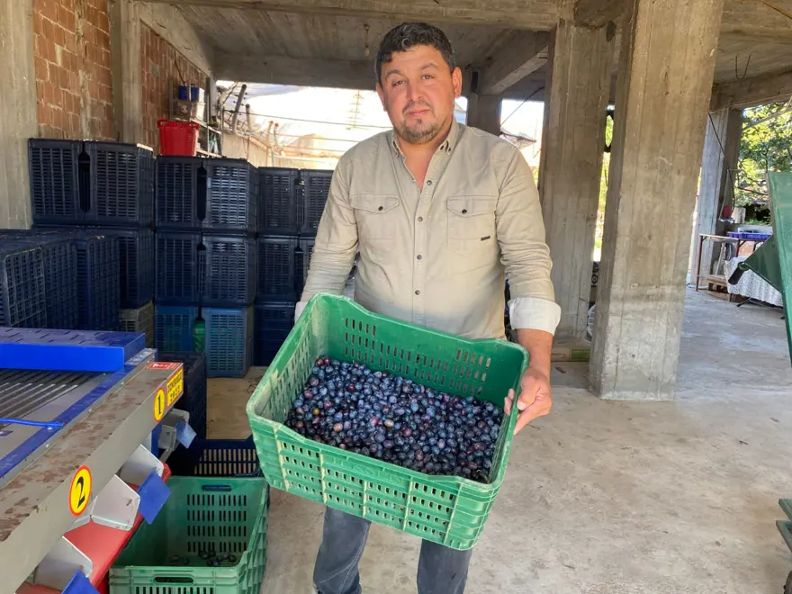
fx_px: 595
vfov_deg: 53.1
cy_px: 297
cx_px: 396
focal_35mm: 26
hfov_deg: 67.3
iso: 40
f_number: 1.8
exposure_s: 1/122
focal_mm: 4.25
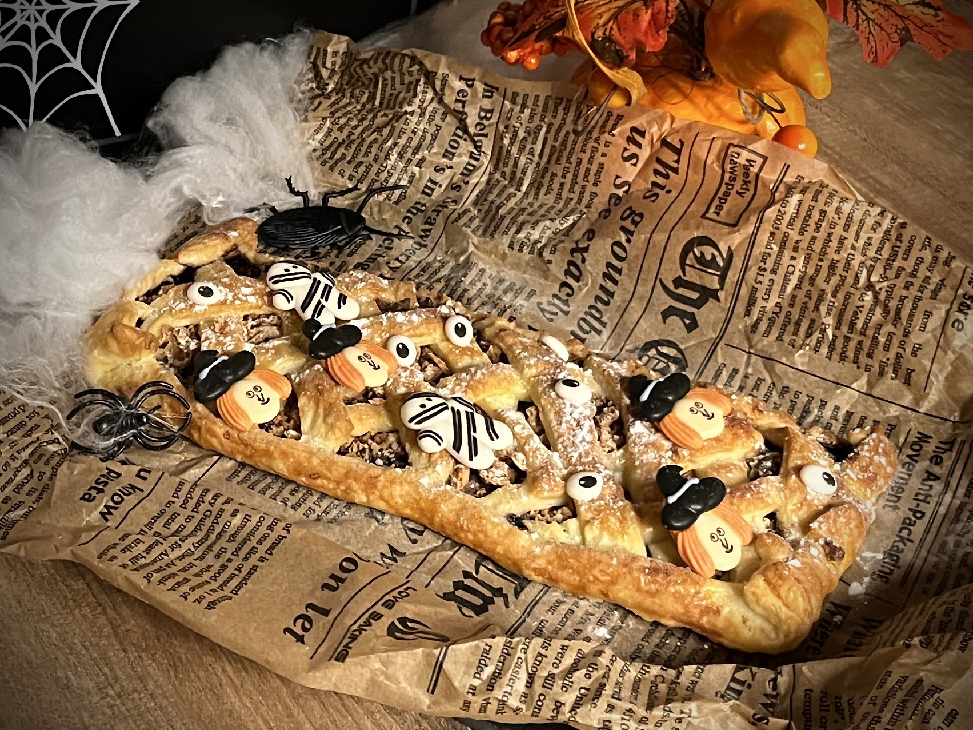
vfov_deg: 53.1
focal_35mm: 26
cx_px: 486
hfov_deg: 67.3
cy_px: 365
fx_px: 731
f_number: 1.6
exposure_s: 1/25
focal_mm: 5.1
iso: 640
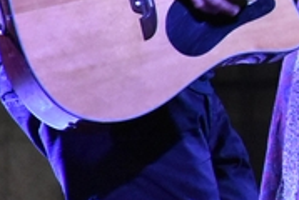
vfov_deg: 1.3
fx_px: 8768
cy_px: -87
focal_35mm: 1054
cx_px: 656
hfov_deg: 1.9
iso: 6400
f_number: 5.6
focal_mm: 140
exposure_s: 1/125
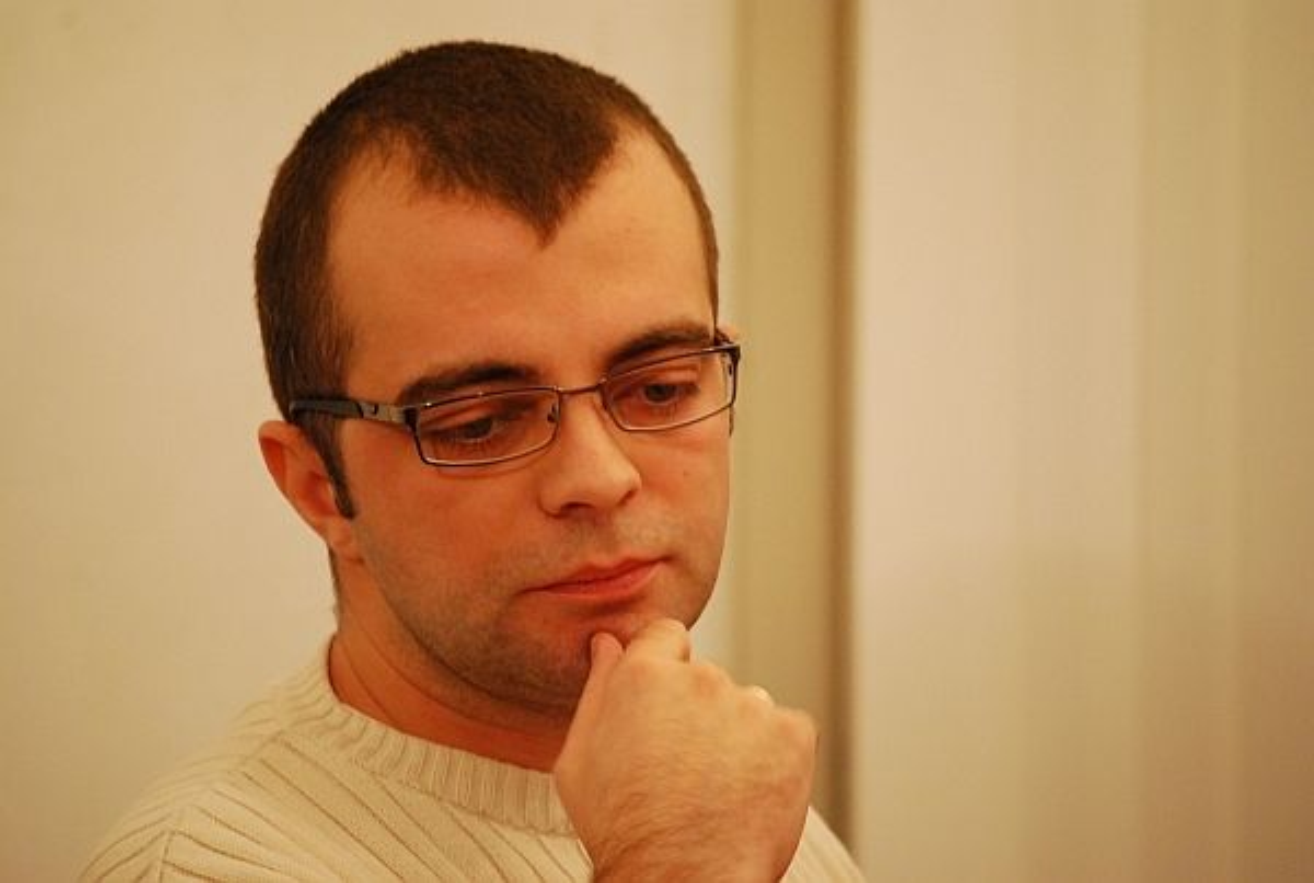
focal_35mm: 270
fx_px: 9877
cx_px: 657
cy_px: 442
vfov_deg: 5.1
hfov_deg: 7.6
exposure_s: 1/20
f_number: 5.6
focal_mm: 180
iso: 1600
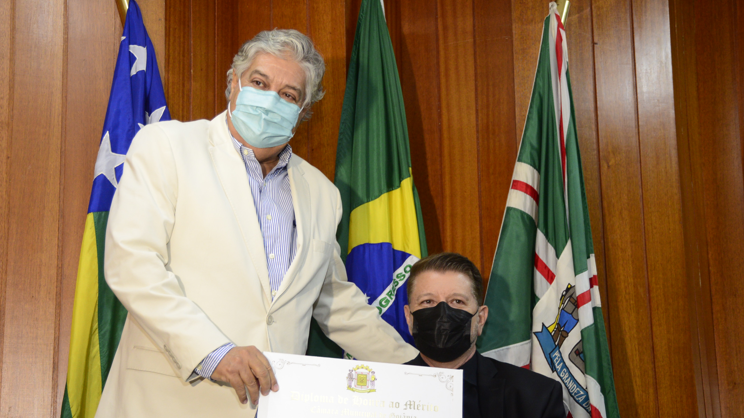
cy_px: 261
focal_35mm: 57
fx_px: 1124
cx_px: 349
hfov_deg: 36.6
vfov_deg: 21.0
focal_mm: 50
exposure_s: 1/60
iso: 2500
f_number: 5.6
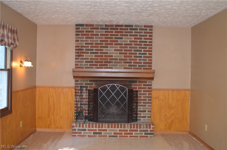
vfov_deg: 25.6
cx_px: 114
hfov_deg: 37.9
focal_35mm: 52
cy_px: 75
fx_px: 330
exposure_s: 1/60
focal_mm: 35
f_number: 5
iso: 3200
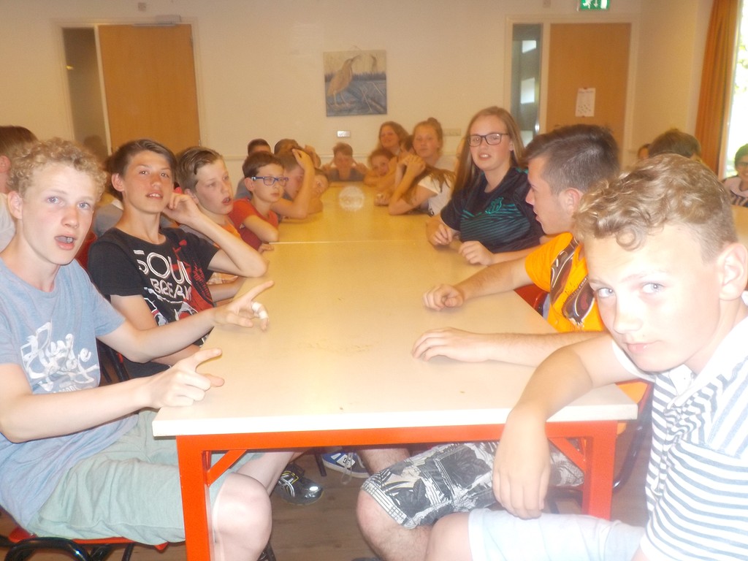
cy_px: 280
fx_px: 648
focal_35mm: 30
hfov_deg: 60.0
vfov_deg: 46.8
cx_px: 374
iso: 200
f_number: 3.3
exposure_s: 1/30
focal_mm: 4.1
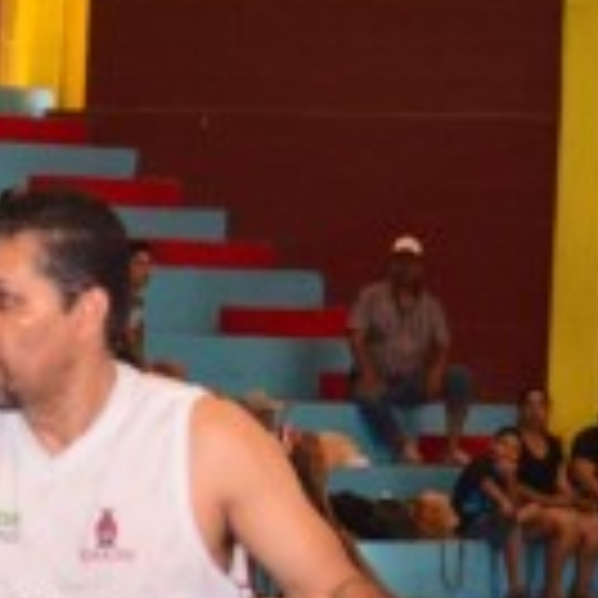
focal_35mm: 316
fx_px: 6174
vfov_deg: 5.5
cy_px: 755
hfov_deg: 5.5
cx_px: -112
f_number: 4
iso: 1000
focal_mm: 55
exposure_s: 1/200
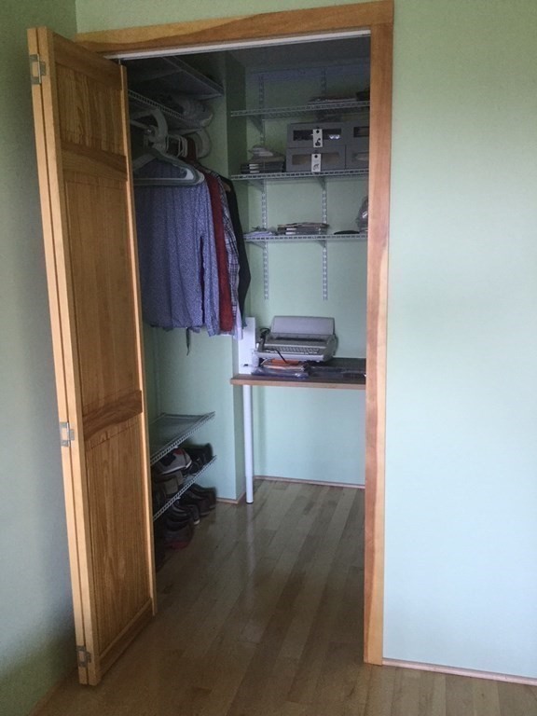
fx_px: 641
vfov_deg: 58.4
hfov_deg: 45.4
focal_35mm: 31
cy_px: 358
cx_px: 268
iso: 125
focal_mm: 3.3
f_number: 2.4
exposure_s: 1/30
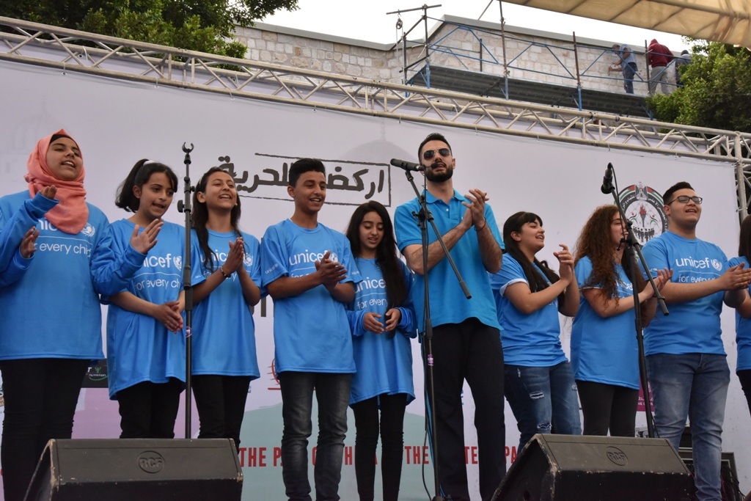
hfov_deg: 39.6
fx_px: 1043
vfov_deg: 27.0
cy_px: 250
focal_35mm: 50
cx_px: 376
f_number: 14
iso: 2500
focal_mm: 50
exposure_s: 1/800
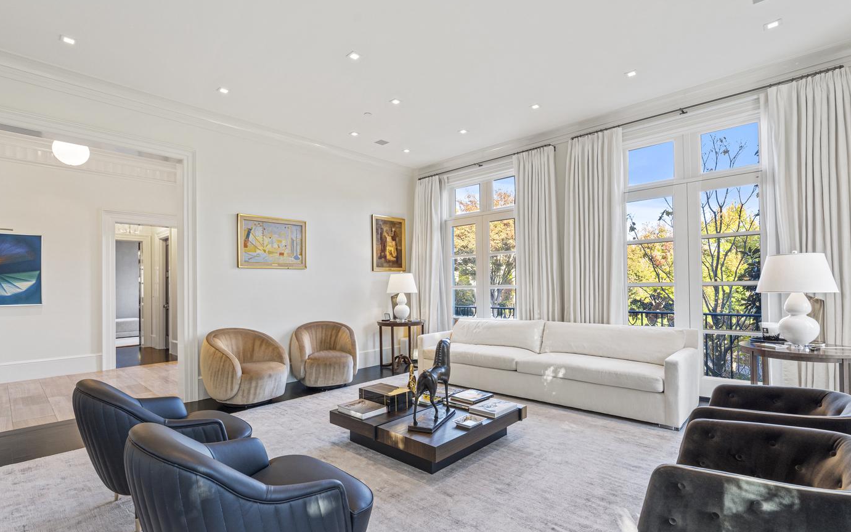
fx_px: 394
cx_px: 430
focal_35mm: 17
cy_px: 280
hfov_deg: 94.4
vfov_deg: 67.9
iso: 500
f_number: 8
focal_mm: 16
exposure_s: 1/2
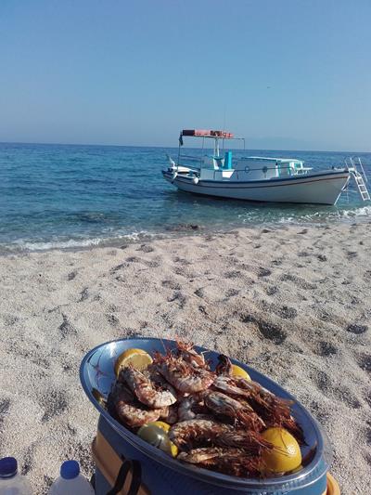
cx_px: 186
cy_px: 248
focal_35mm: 31
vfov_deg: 58.3
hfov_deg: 45.5
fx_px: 443
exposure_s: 1/1872
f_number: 2.2
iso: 50
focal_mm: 3.3
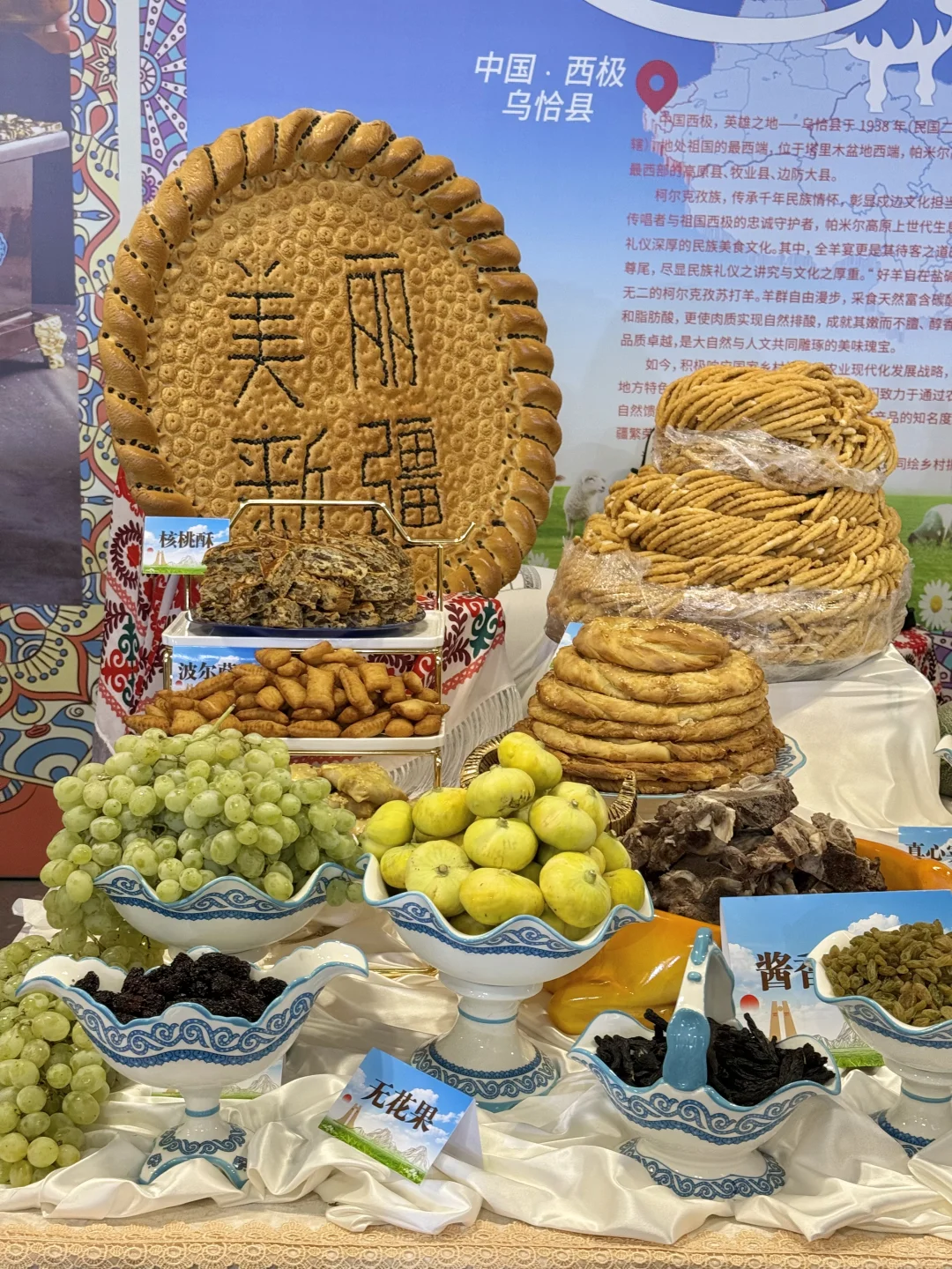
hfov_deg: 30.3
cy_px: 634
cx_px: 476
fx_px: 1760
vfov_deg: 39.7
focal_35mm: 48
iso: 160
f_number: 1.78
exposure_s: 1/50
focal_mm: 6.76
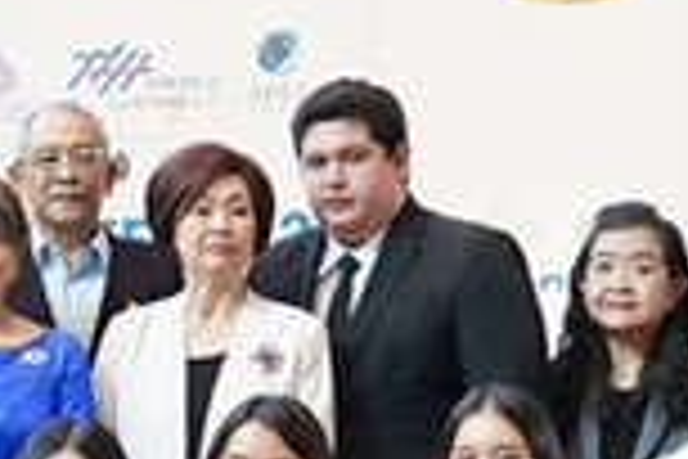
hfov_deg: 13.3
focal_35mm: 148
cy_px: 382
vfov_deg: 9.2
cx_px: -265
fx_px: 2828
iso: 1250
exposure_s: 1/125
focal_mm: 29
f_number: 4
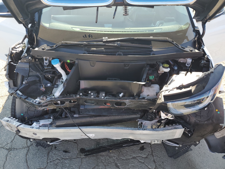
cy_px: 84
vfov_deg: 53.1
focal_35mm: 26
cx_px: 112
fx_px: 169
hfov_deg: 67.3
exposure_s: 1/417
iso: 50
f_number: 1.5
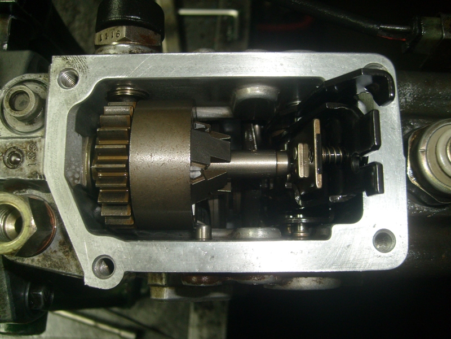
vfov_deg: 40.7
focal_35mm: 35
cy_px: 170
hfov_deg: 52.6
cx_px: 226
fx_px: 456
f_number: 2.8
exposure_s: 1/45
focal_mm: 5.8
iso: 100
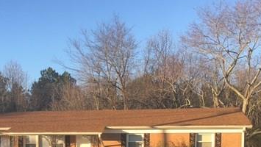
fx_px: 395
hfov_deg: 35.9
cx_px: 70
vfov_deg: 20.1
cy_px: 165
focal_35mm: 57
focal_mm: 4.15
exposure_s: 1/487
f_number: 2.2
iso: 25
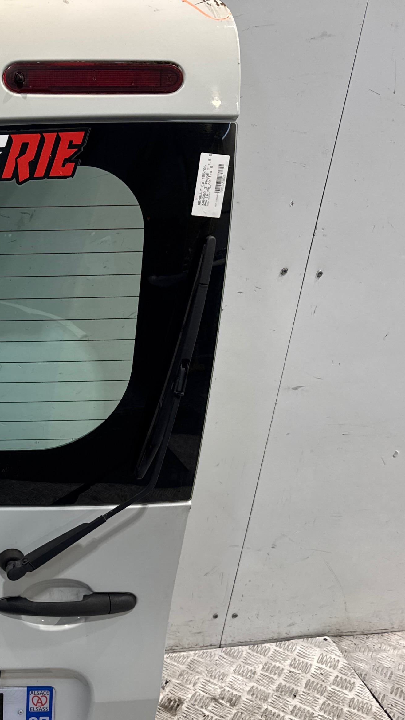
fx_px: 859
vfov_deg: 45.4
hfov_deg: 23.9
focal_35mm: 45
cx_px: -92
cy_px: 408
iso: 64
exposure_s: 1/100
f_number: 1.78
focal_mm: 6.76
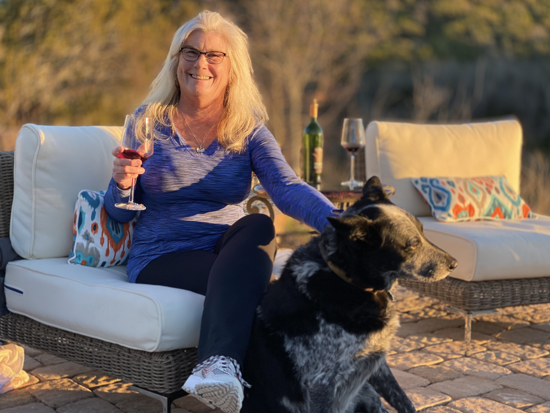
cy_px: 209
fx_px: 842
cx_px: 274
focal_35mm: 53
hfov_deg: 36.2
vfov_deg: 27.5
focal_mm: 6
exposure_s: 1/280
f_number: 2
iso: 20
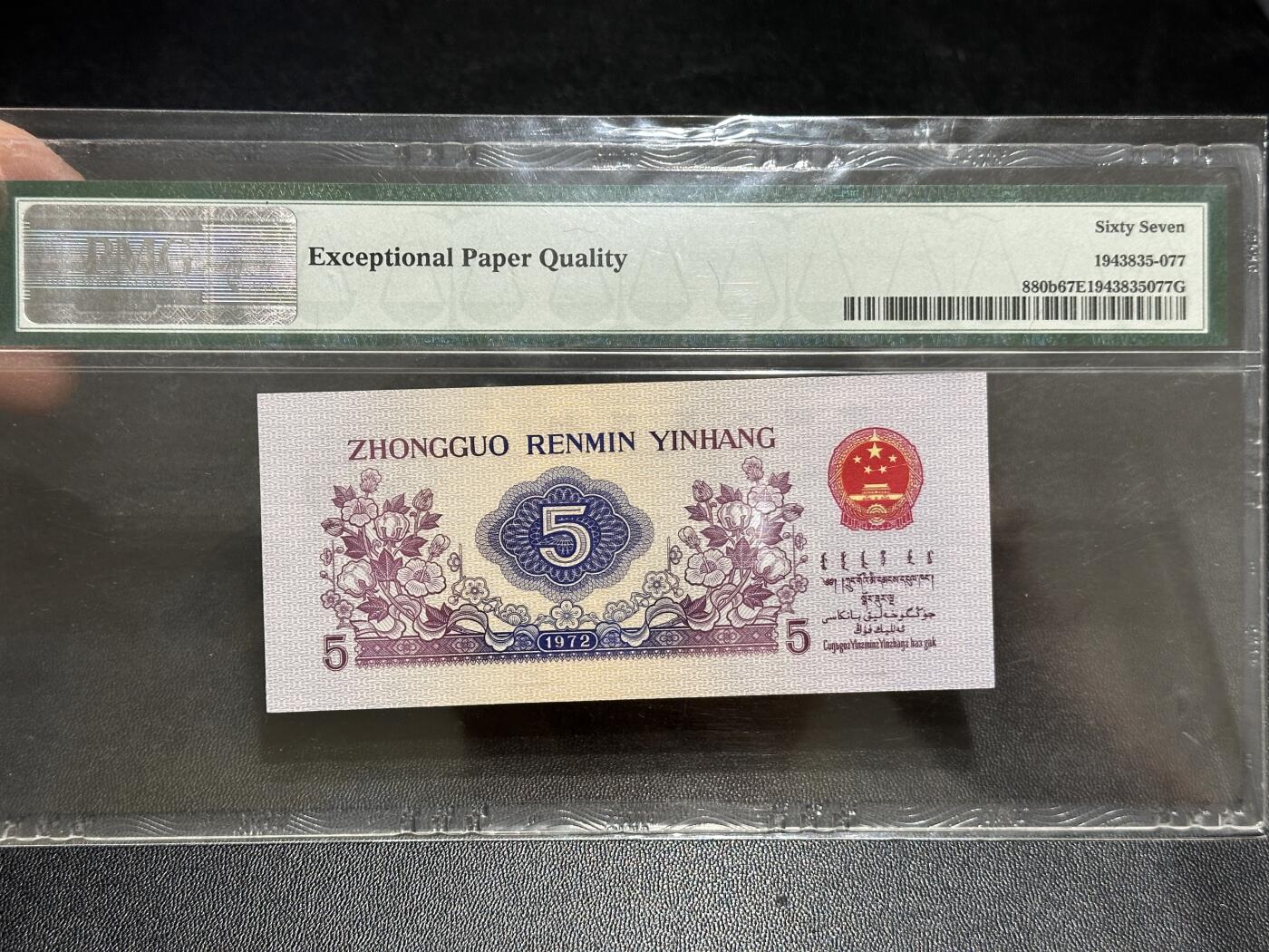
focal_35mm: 48
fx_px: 1760
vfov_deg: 30.3
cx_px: 634
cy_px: 476
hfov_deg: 39.7
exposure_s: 1/50
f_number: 1.78
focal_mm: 6.86
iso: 125
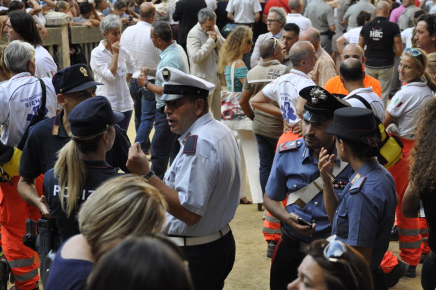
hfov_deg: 17.1
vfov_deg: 11.4
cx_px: 218
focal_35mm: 120
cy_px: 145
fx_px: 1452
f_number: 5.6
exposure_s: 1/250
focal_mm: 80
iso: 640
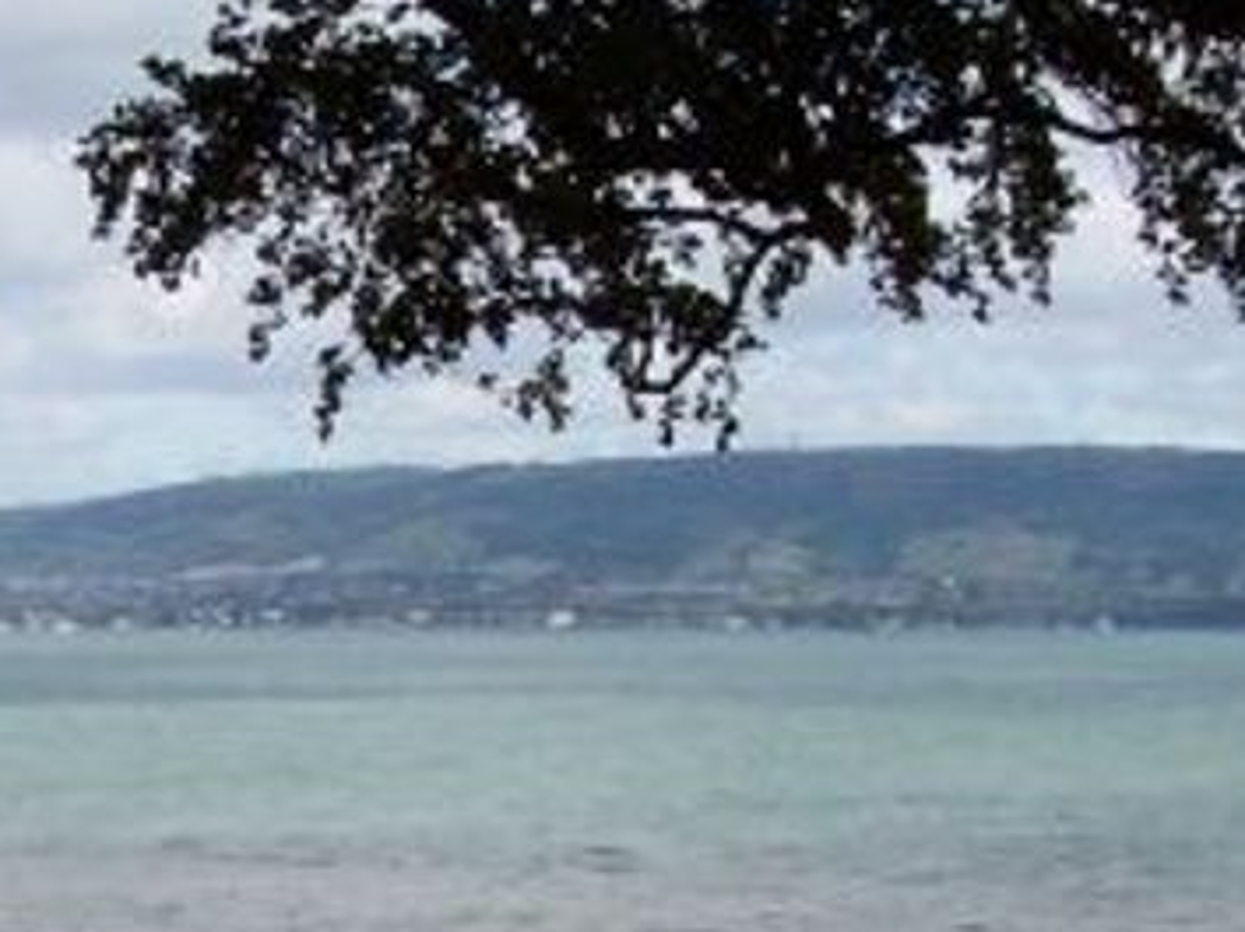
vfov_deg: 10.1
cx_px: -49
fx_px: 5176
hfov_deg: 13.5
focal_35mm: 144
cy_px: 1092
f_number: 5.6
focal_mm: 10.7
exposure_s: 1/700
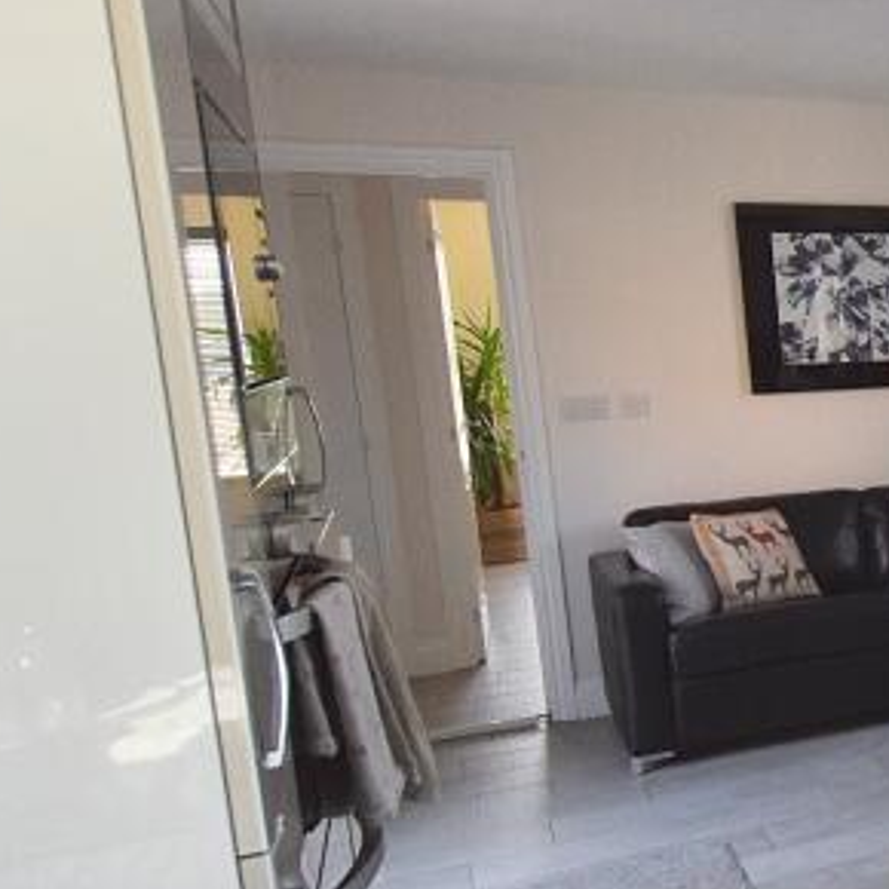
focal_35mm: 45
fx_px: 1308
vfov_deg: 37.5
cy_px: 492
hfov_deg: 25.2
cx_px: 1422
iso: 400
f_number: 5
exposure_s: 1/250
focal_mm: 10
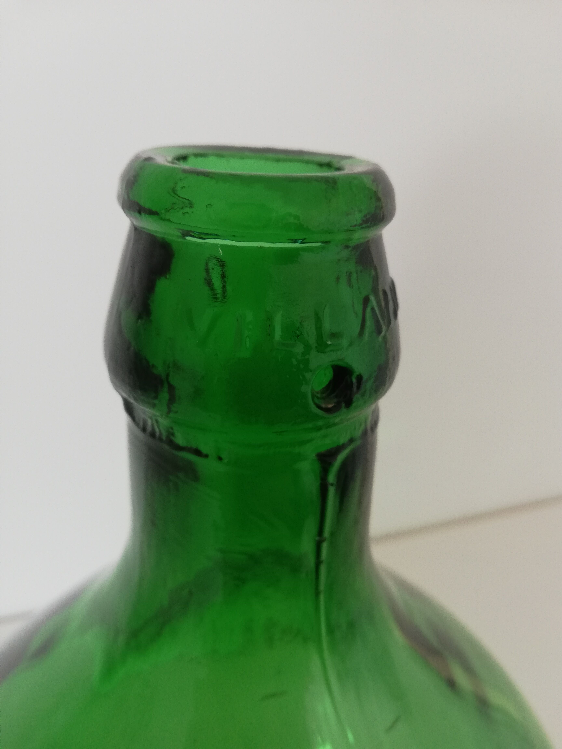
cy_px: 374
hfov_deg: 53.1
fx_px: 563
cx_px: 281
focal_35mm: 26
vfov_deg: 67.3
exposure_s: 1/50
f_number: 2.2
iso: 160
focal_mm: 3.81
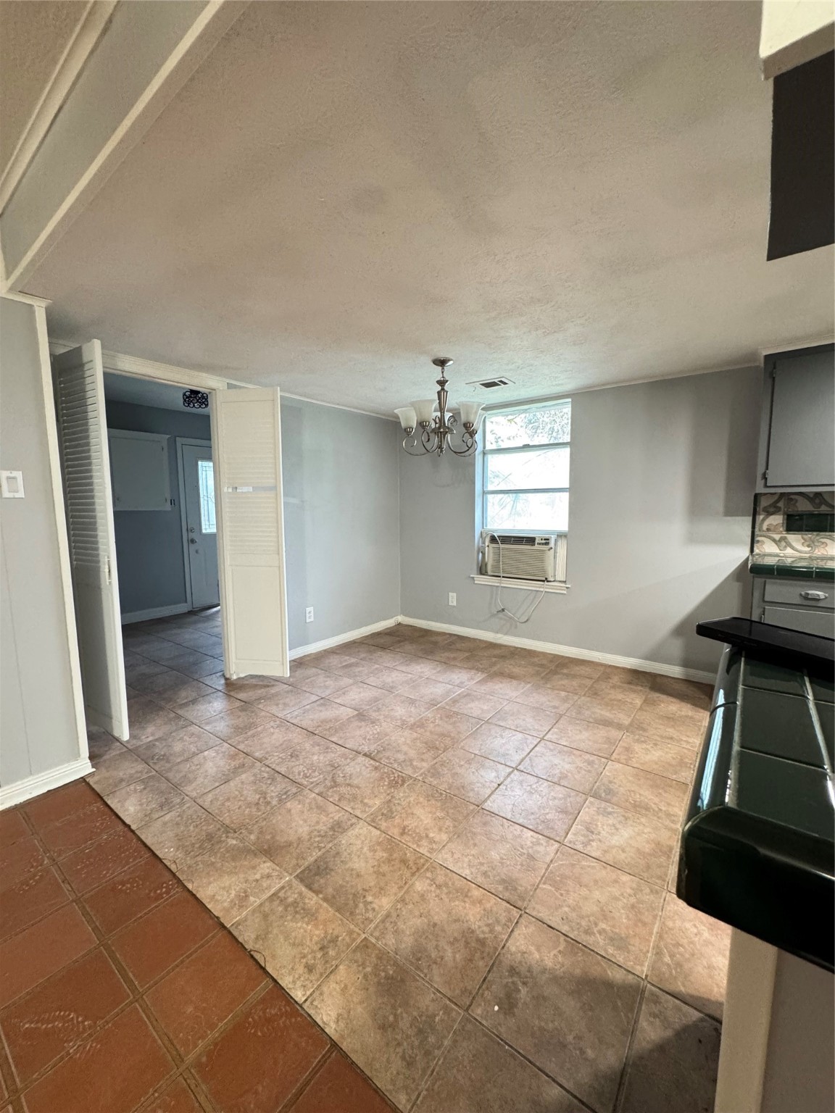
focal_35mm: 14
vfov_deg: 102.1
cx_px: 418
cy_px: 556
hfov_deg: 85.7
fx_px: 450
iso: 500
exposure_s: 1/60
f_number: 2.2
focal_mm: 2.22
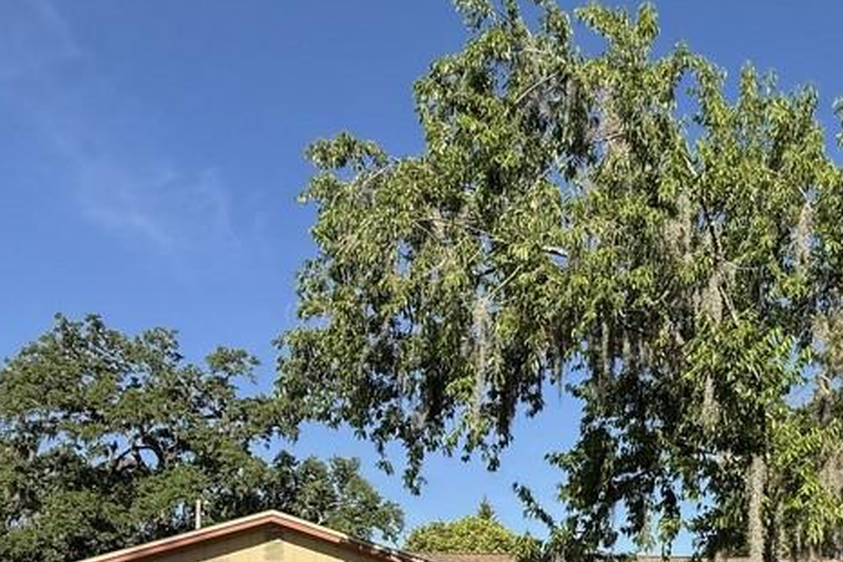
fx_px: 750
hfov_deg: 55.5
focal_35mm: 32
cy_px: 602
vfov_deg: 35.7
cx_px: 646
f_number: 2.2
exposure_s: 1/1534
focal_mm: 2.22
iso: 50
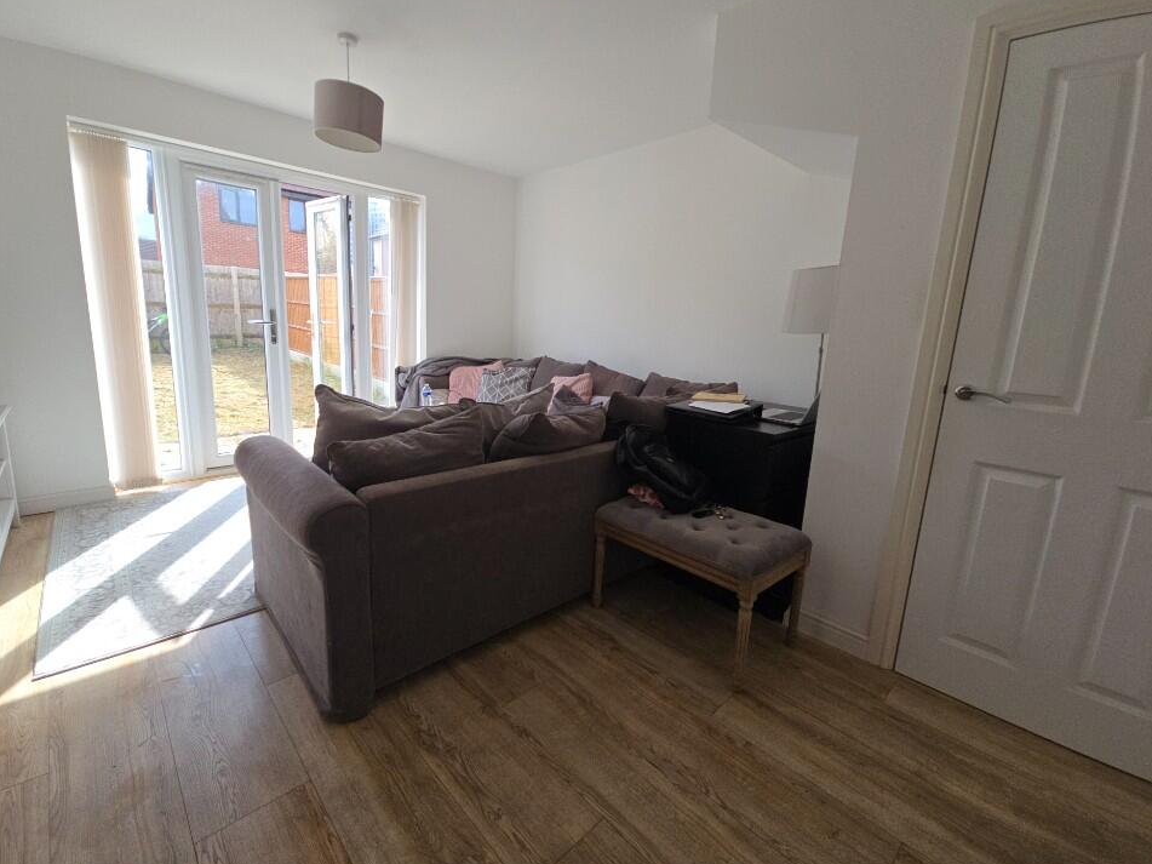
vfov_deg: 85.6
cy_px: 416
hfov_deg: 101.9
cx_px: 540
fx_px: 466
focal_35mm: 14
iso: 50
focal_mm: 2.2
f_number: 2.2
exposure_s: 1/262
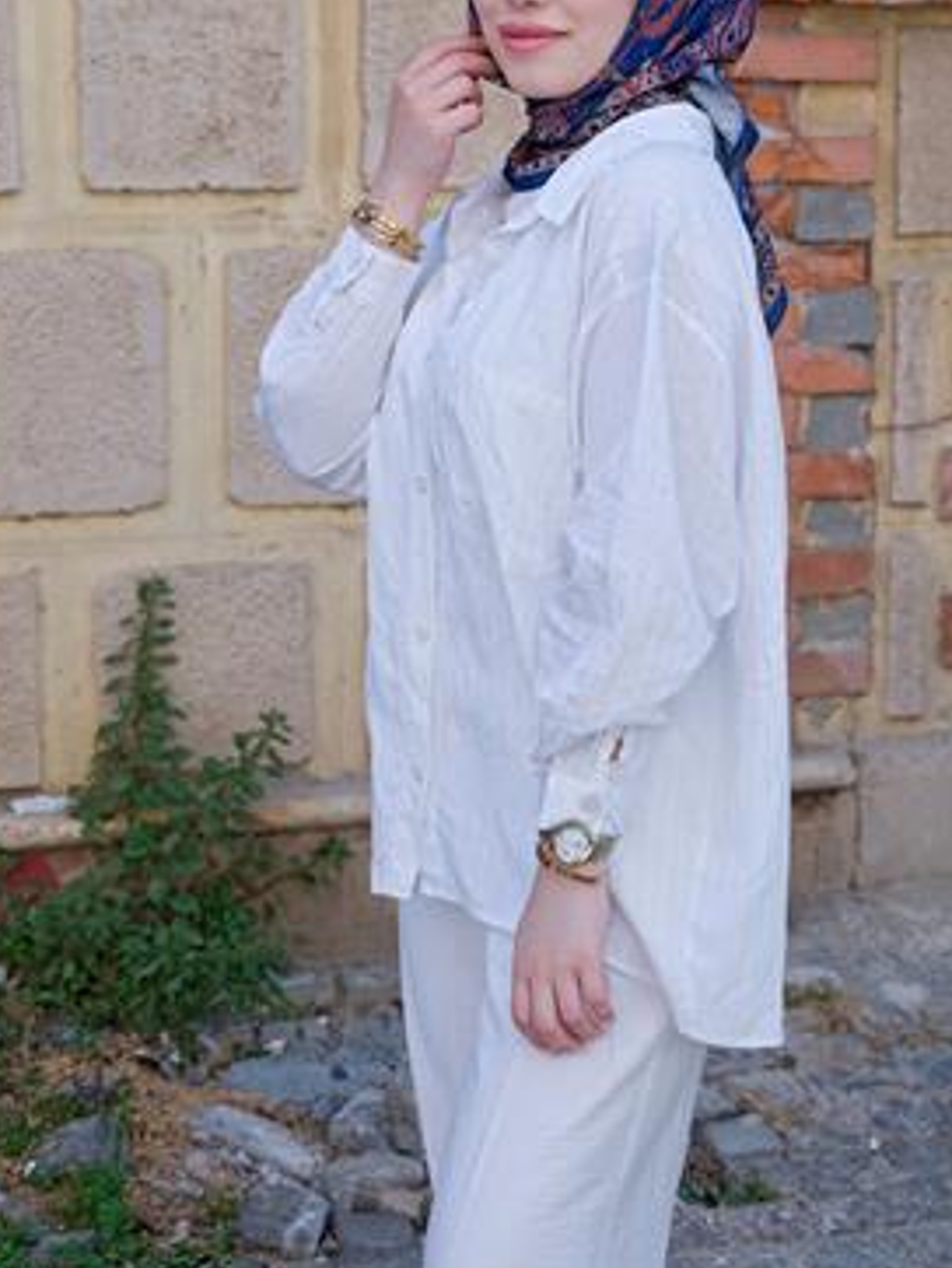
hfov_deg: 18.2
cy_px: 398
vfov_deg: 24.0
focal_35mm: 81
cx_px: 539
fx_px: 2967
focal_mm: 70
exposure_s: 1/450
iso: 320
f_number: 6.4
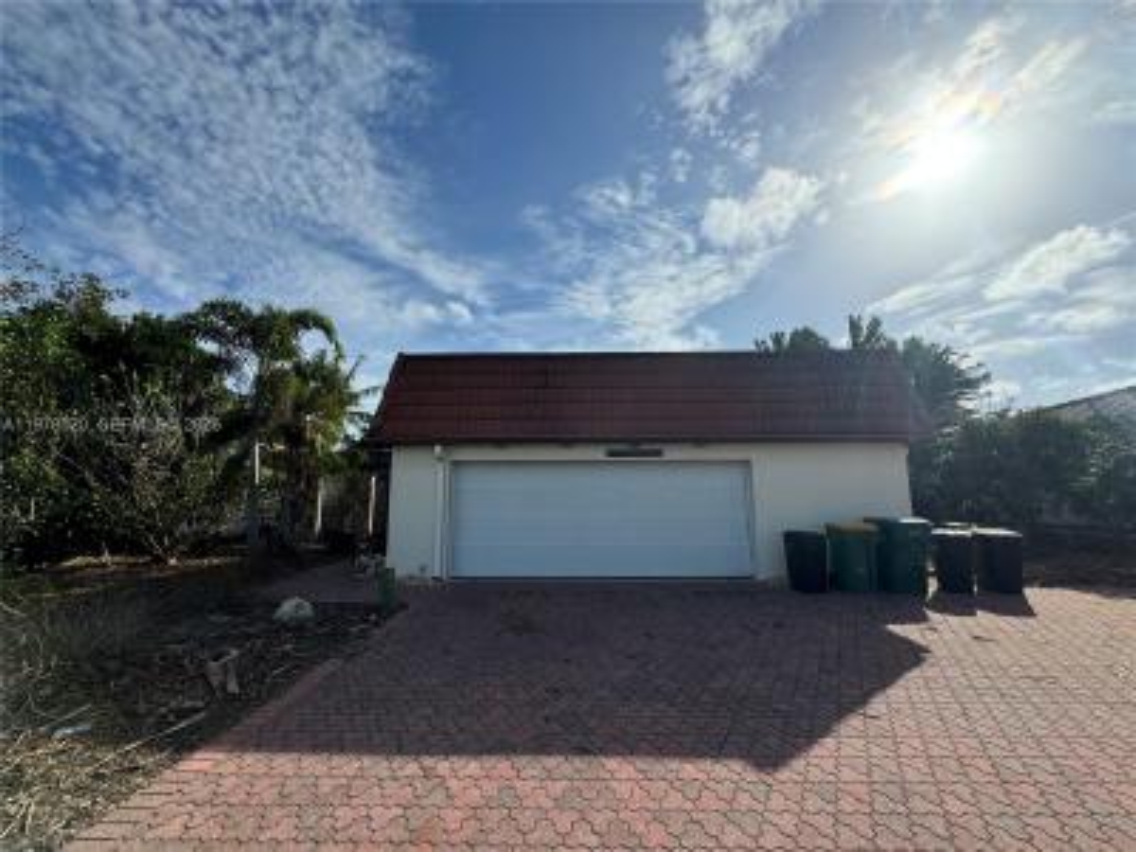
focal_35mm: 14
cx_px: 568
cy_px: 426
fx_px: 459
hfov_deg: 102.1
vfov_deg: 85.7
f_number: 2.2
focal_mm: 2.22
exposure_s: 1/2208
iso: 50
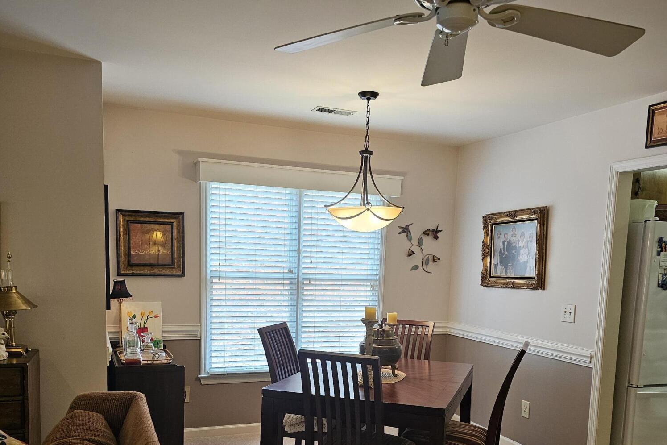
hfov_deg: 58.7
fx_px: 593
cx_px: 334
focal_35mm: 32
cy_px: 325
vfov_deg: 40.1
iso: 200
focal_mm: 6.3
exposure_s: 1/120
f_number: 1.7
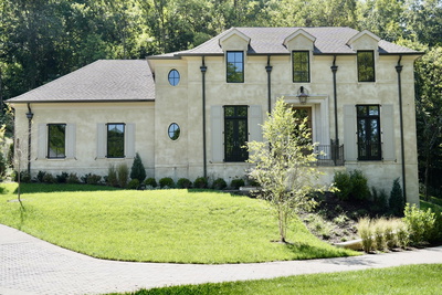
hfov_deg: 39.6
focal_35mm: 50
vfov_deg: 27.0
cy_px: 148
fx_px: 614
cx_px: 221
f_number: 4.5
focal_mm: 50
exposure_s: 1/250
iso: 100
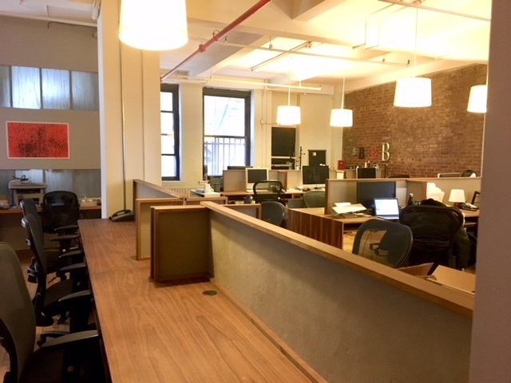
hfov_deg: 61.7
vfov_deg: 48.2
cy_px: 192
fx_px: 428
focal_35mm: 29
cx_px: 256
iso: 500
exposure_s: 1/15
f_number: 2.2
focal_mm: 4.15
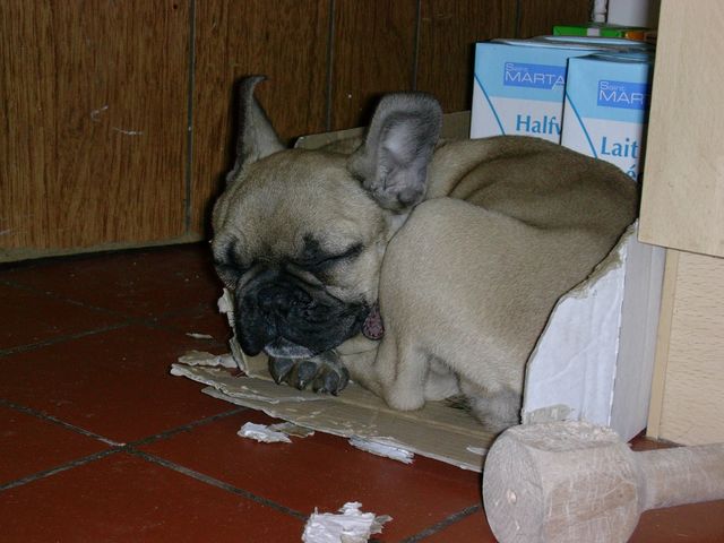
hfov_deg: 29.0
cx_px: 362
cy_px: 272
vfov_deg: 21.9
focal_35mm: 67
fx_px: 1401
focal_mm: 10.2
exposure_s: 1/64
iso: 70
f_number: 3.6
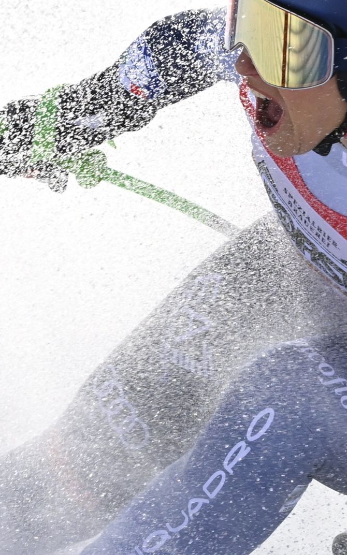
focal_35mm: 767
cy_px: 287
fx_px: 11605
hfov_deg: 1.7
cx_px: 224
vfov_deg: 2.7
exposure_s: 1/2500
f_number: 7.1
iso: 640
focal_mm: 280
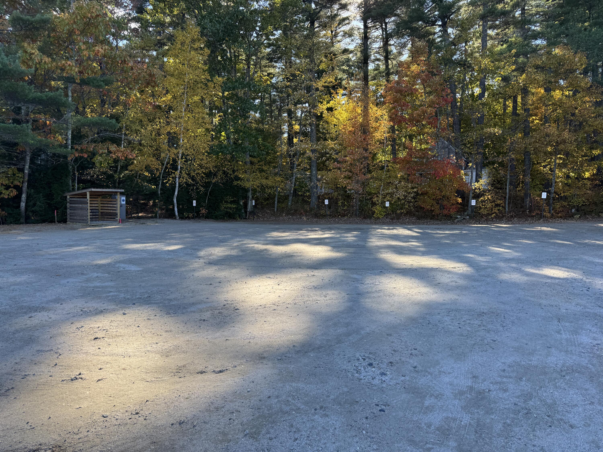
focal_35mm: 24
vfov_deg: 56.8
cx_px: 302
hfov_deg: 71.6
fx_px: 418
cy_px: 226
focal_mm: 6.76
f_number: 1.78
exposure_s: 1/966
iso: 80
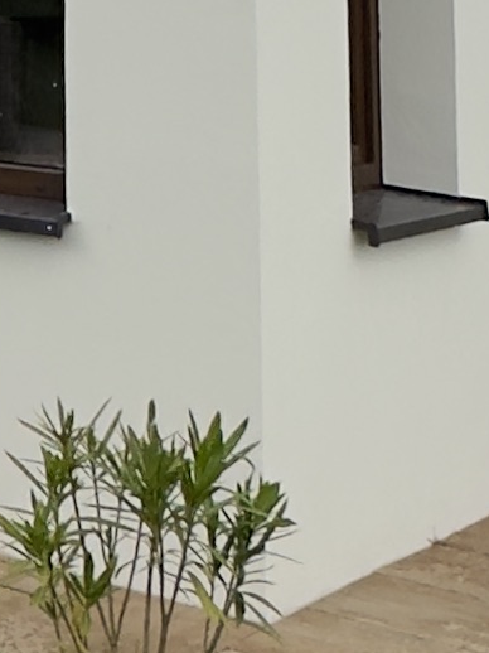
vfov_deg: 16.6
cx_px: -533
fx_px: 2055
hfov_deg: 11.9
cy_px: -290
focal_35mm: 109
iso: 50
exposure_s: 1/2398
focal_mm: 2.22
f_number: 2.2
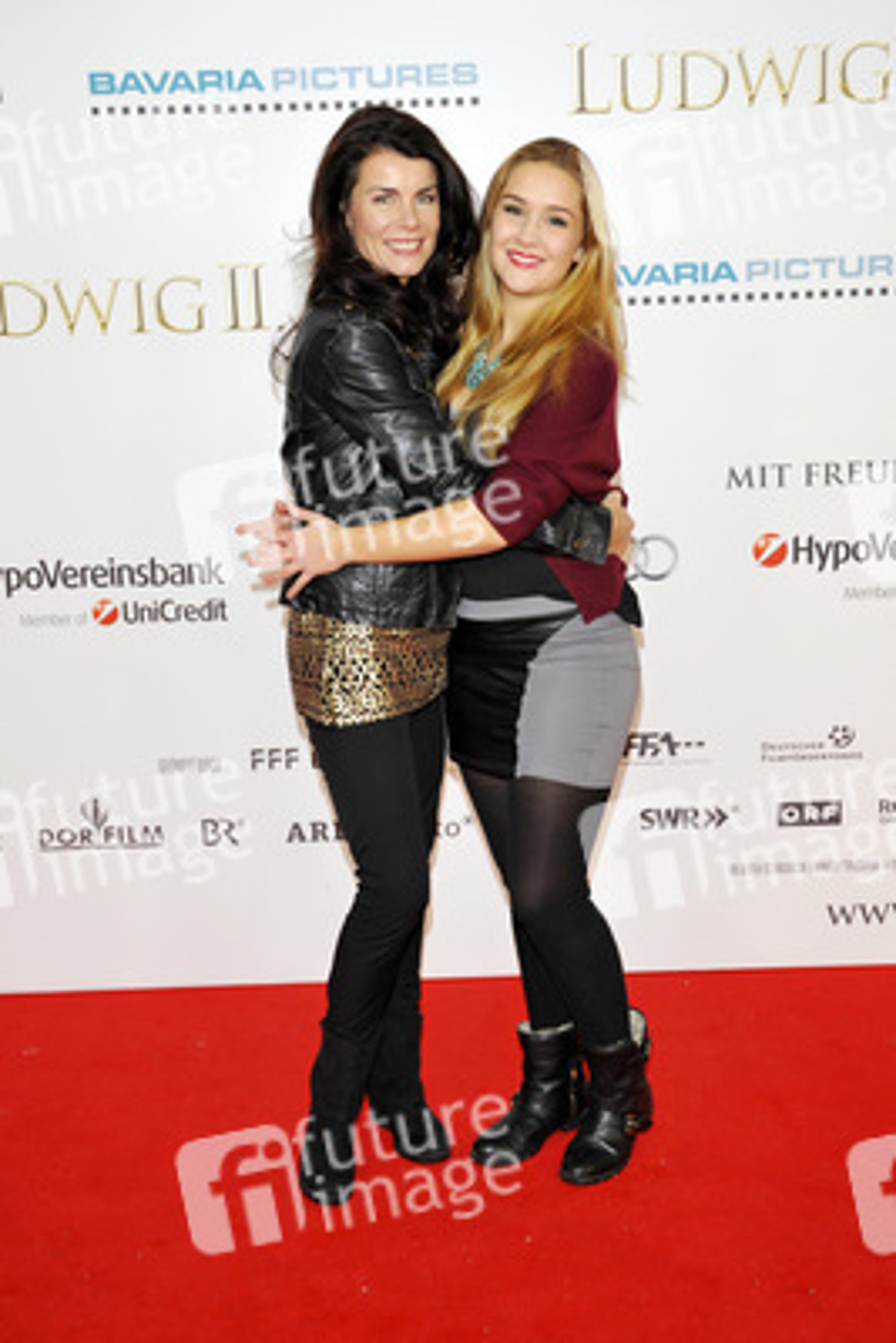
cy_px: 672
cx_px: 448
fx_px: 1567
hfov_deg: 31.9
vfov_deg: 46.4
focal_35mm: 42
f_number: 6.3
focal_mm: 42
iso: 800
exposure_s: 1/200
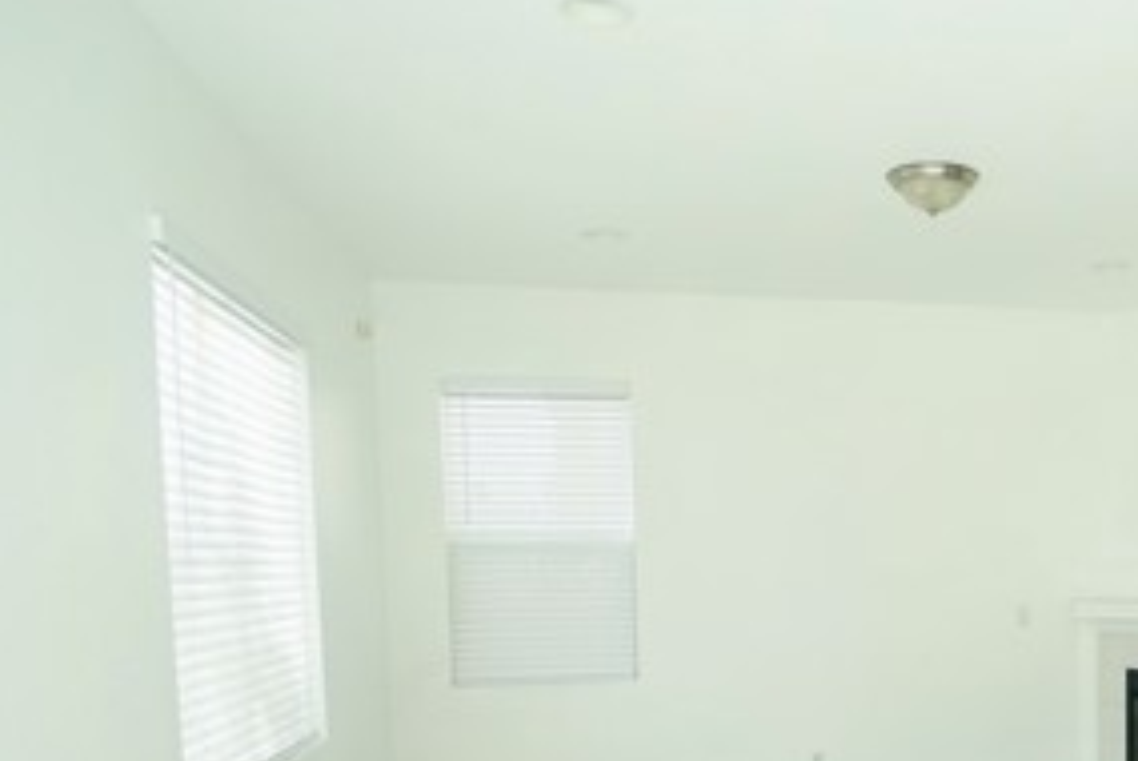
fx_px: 1139
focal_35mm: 36
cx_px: 974
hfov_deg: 48.7
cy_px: 643
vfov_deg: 35.4
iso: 125
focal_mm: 16
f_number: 4
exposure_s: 1/60
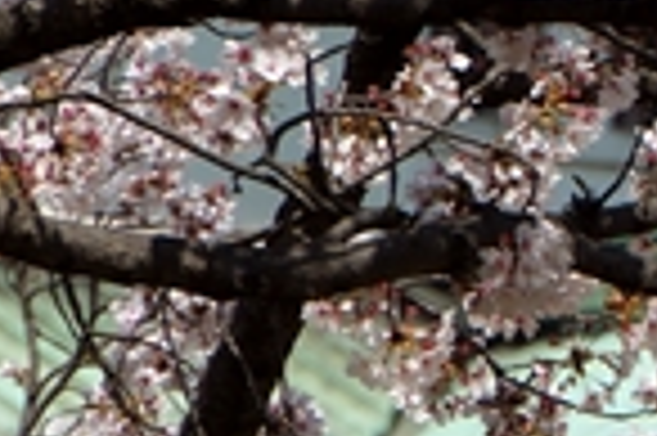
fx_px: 26921
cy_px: -234
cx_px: 1683
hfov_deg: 1.4
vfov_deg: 0.9
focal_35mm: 1477
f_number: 9
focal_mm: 180.1
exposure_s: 1/320
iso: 100
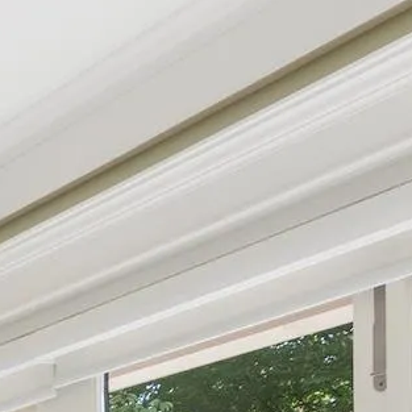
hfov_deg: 13.4
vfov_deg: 17.0
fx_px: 1172
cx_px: -624
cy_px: 706
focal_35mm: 87
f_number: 8
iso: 200
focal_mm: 16
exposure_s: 1/30
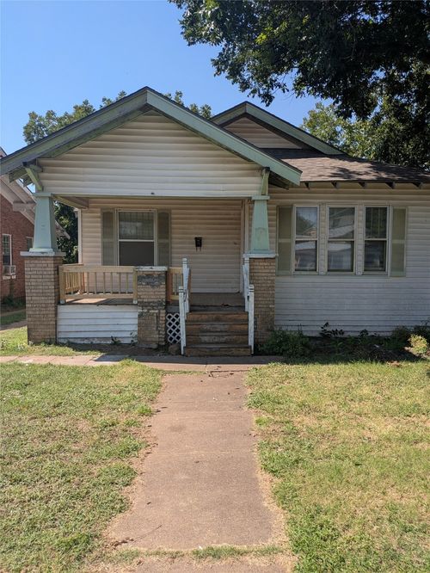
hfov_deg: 54.9
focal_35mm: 25
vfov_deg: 69.4
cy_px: 286
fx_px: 414
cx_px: 215
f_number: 1.89
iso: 46
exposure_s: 1/1776
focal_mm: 5.43
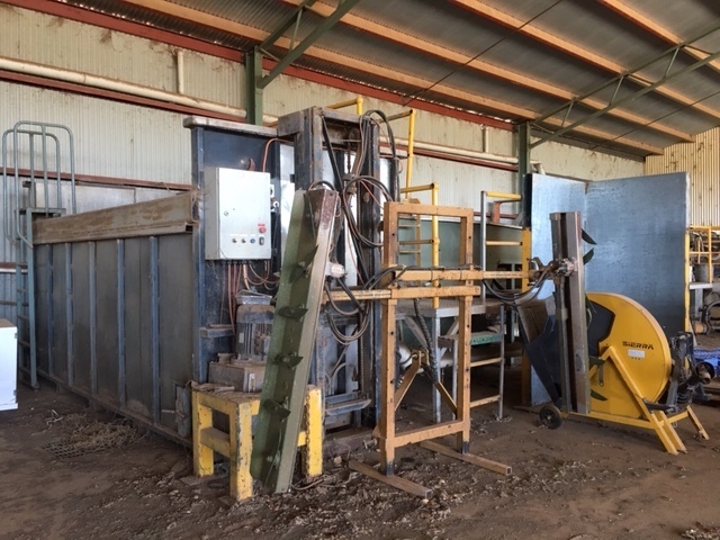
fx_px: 603
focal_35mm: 29
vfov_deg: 48.2
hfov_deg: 61.7
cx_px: 360
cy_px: 270
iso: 64
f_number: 2.2
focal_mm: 4.15
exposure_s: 1/33
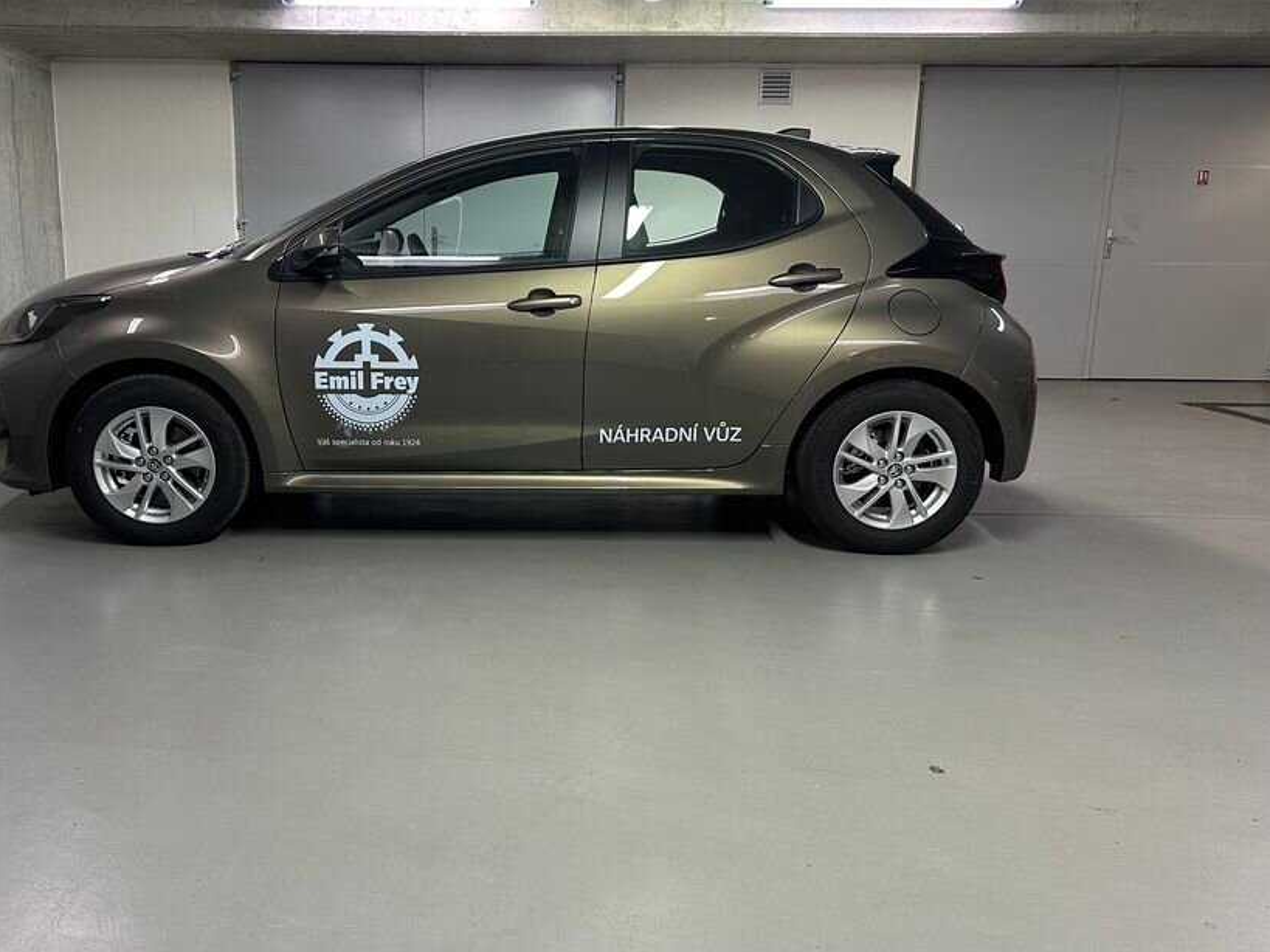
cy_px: 470
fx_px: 1100
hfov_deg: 59.4
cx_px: 493
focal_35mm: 30
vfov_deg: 46.8
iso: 200
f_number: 1.78
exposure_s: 1/50
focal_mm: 6.86
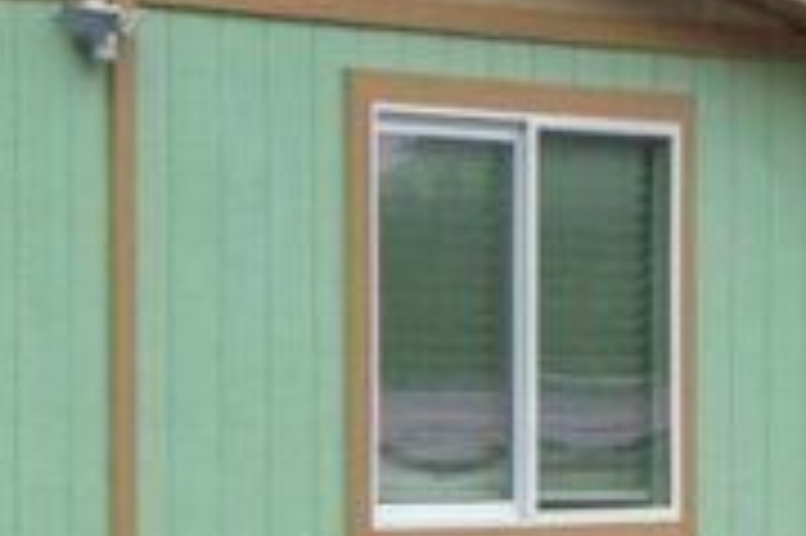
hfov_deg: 10.1
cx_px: -851
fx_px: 4205
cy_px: 511
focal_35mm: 188
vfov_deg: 7.3
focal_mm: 24
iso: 250
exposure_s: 1/30
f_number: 7.1
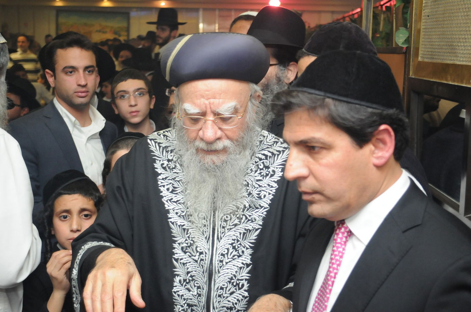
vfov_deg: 25.0
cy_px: 156
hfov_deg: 36.9
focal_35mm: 54
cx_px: 236
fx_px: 705
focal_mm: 36
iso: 1600
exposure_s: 1/125
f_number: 5
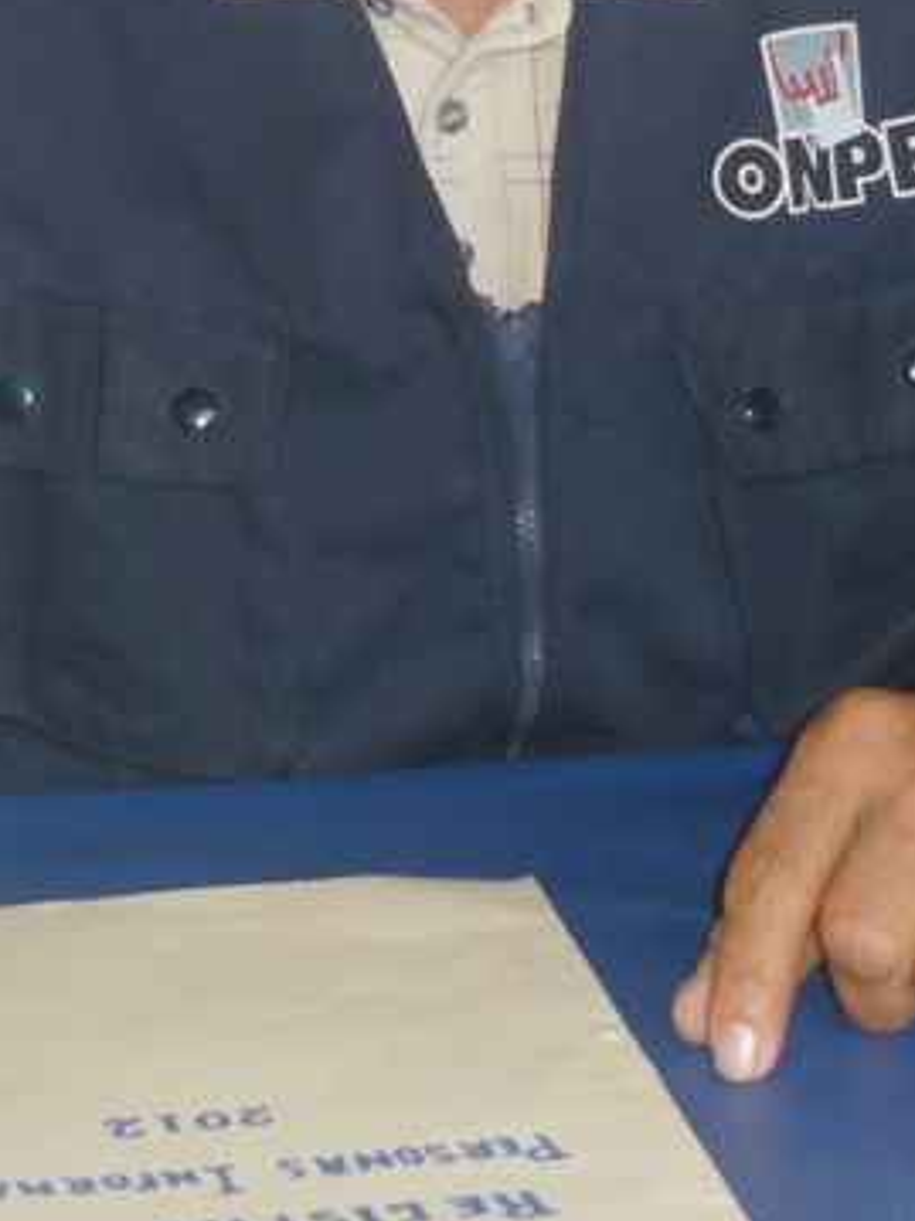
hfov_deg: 16.0
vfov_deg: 20.9
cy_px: 112
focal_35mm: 92
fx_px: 3244
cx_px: 384
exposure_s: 1/30
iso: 100
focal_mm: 5.5
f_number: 2.8
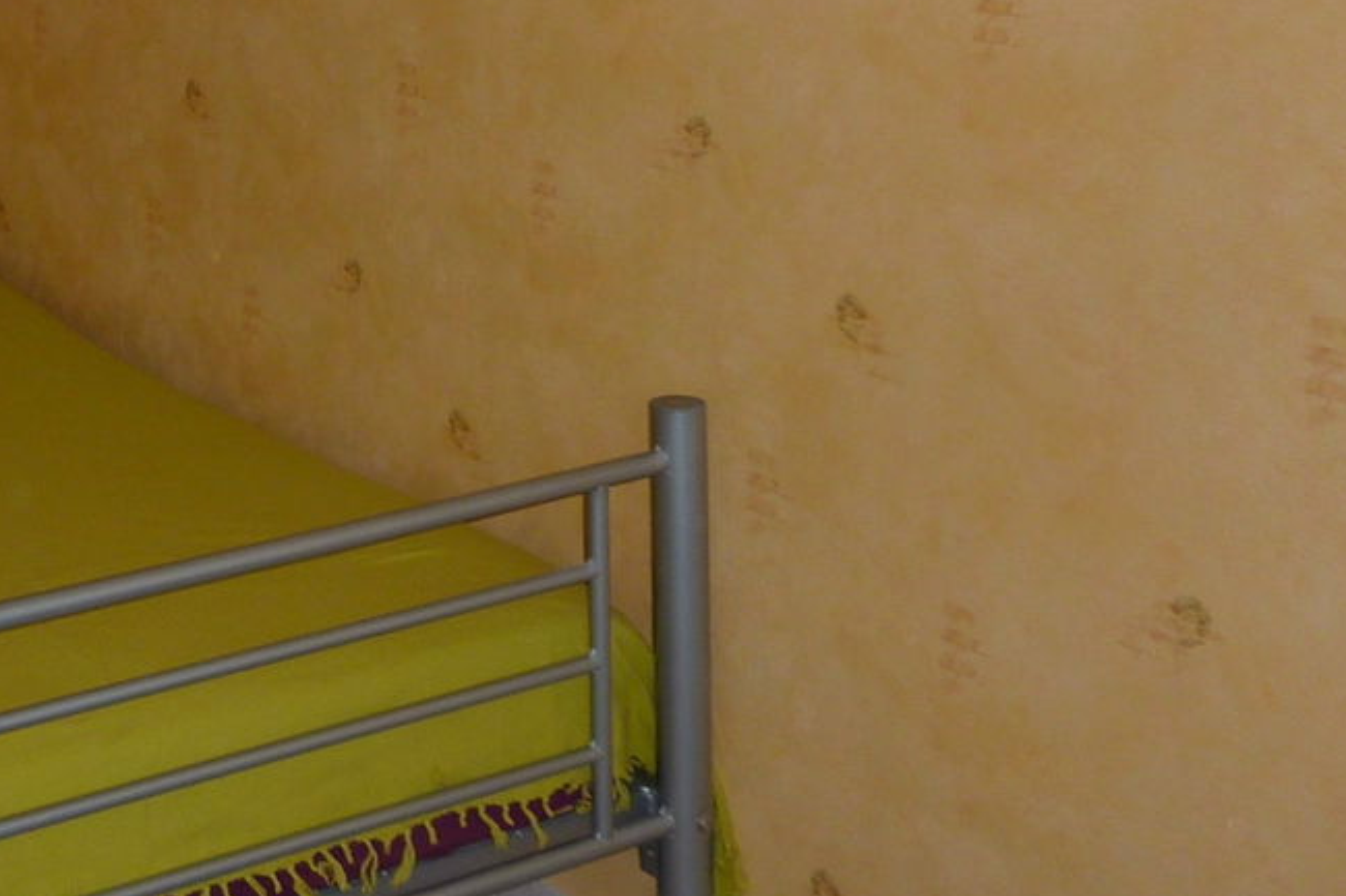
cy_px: -99
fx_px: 2392
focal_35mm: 64
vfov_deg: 20.2
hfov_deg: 29.6
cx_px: 46
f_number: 3.3
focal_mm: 4.1
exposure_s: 1/30
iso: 100
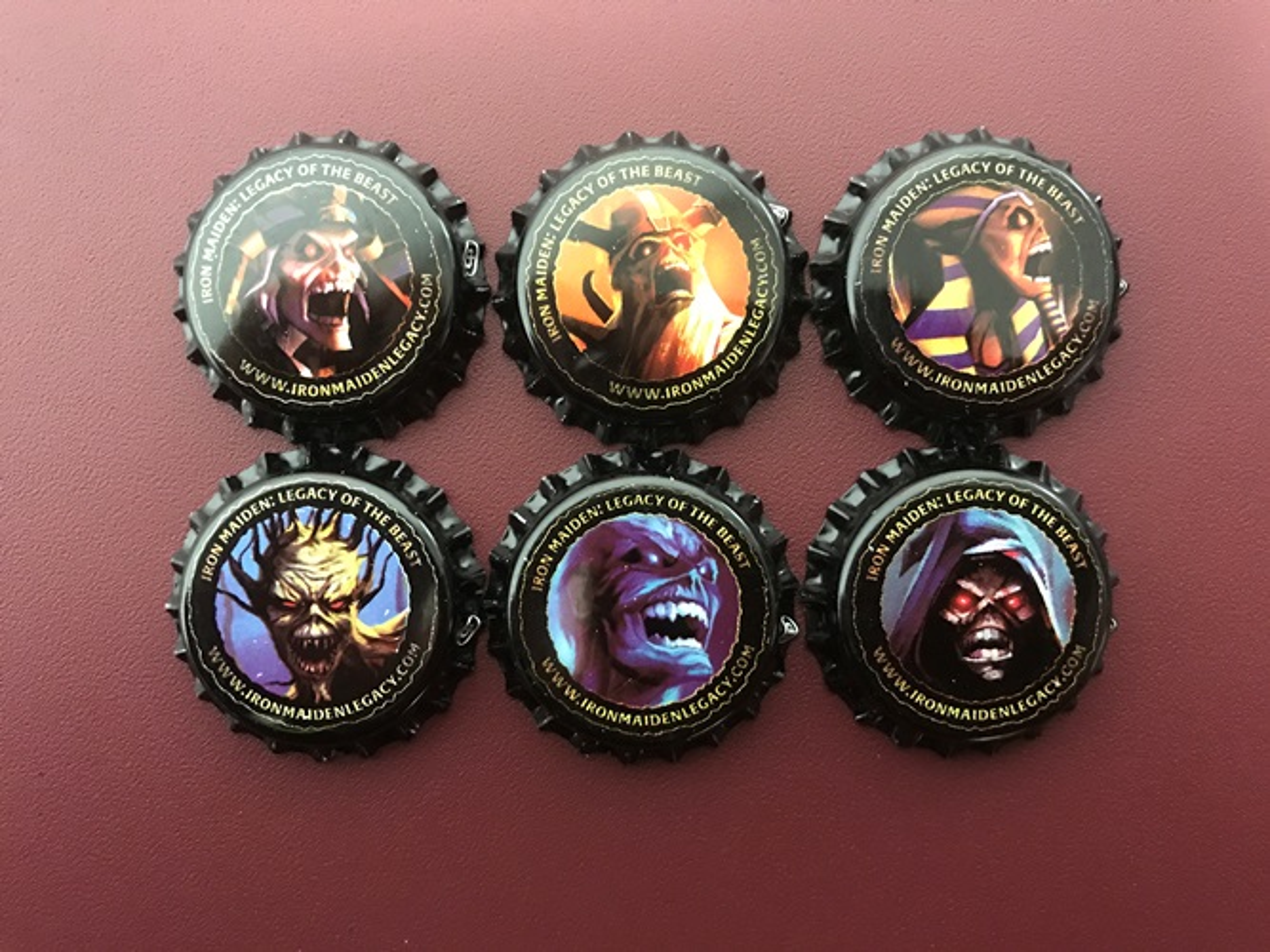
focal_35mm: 28
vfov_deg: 49.7
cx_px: 635
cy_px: 476
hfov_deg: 63.5
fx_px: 1027
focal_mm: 3.99
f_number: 1.8
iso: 100
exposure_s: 1/5
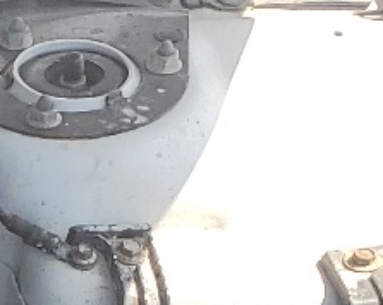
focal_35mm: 182
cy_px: 545
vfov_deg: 8.2
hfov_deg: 8.8
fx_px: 2061
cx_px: -735
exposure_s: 1/1000
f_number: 1.5
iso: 50
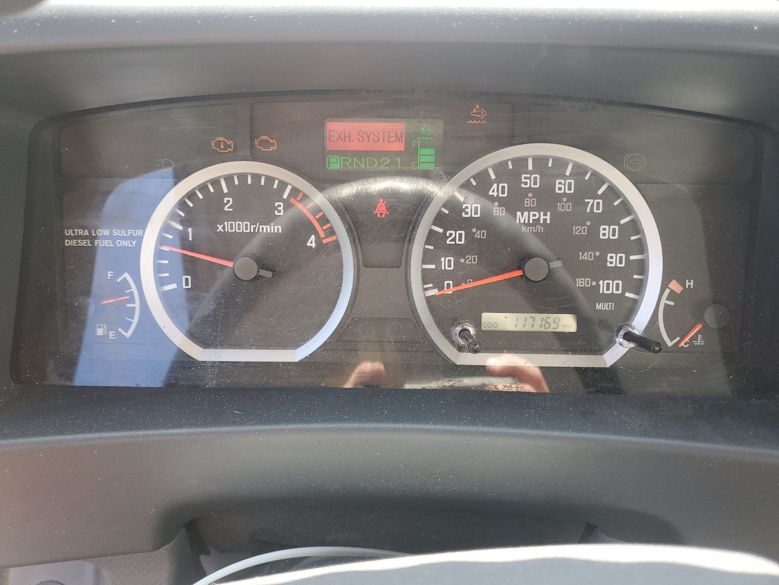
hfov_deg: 67.3
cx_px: 390
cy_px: 292
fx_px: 585
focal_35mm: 26
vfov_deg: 53.1
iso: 50
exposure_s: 1/154
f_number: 1.5
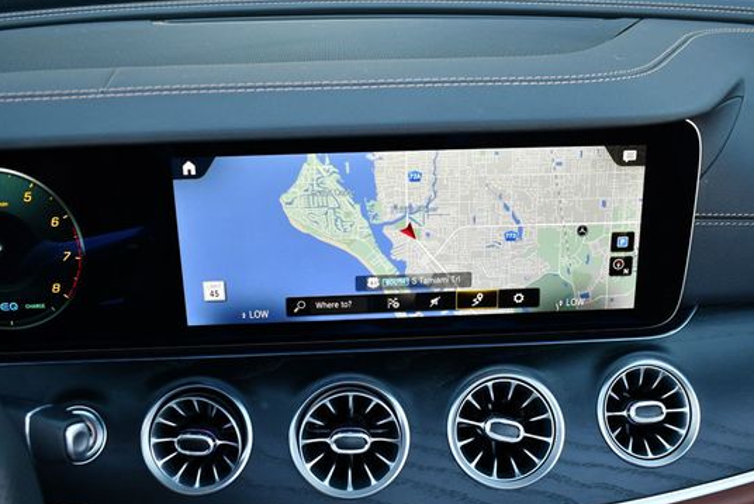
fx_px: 901
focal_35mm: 43
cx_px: 402
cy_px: 273
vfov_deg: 31.2
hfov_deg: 45.4
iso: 560
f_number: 3.5
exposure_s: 1/250
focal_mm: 18
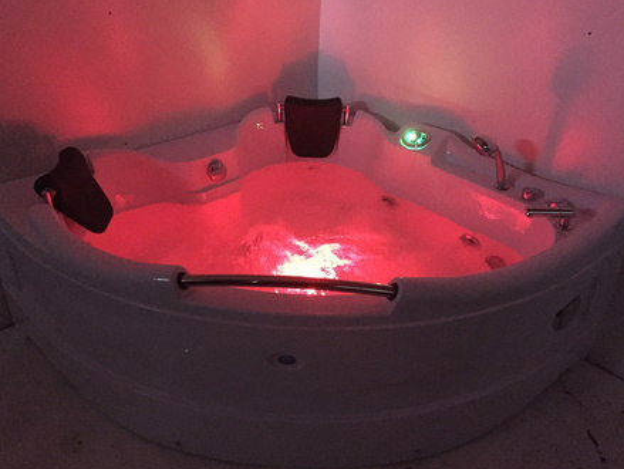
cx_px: 310
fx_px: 595
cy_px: 239
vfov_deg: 43.0
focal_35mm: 33
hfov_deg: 55.3
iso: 1600
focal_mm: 4.15
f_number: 2.2
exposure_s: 1/17
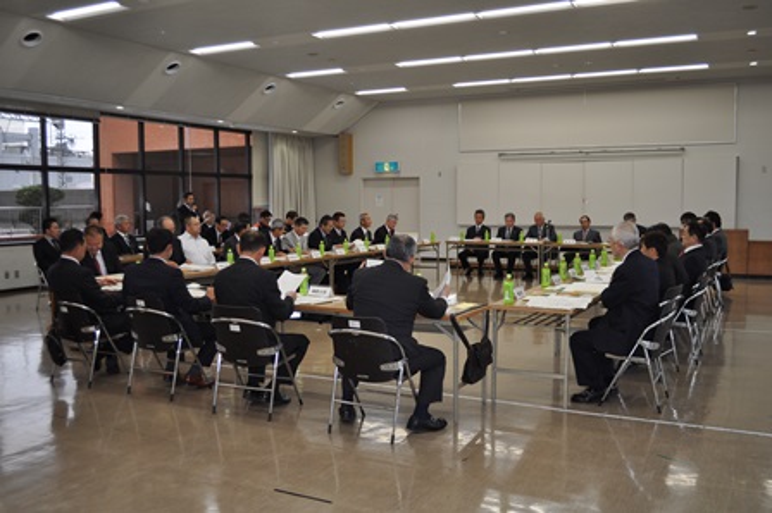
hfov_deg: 57.3
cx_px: 386
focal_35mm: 33
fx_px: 707
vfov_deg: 39.9
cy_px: 256
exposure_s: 1/125
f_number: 4
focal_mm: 22
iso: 400
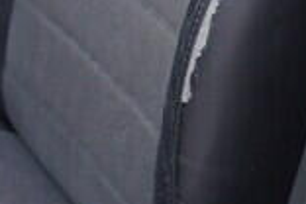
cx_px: -392
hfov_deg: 8.1
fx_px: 2006
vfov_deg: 5.6
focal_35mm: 236
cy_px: -289
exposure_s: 1/40
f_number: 2.8
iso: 160
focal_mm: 24
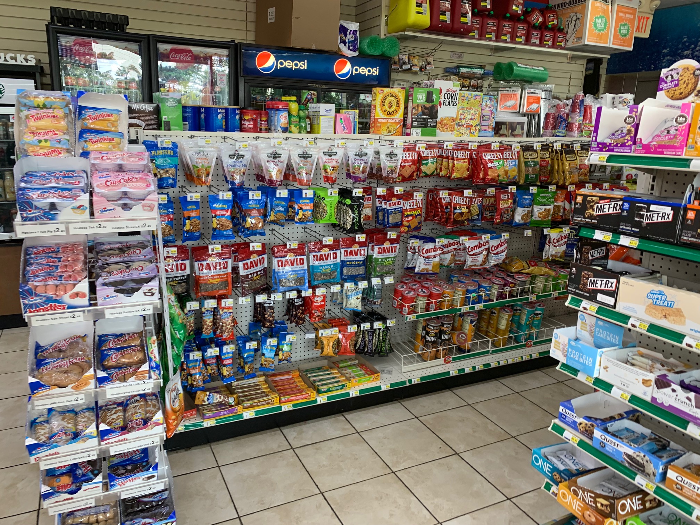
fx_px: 526
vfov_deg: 53.1
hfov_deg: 67.3
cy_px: 262
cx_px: 350
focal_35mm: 26
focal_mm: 4.25
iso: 80
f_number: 1.8
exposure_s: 1/120
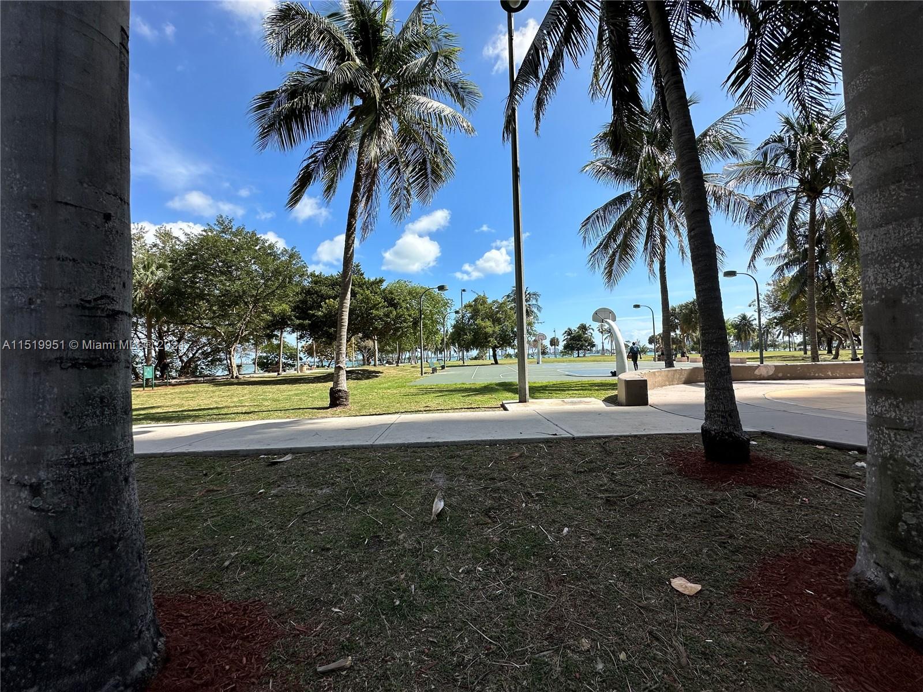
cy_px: 346
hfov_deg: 102.1
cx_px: 462
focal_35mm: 14
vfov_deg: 85.7
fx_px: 373
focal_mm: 2.22
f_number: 2.2
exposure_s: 1/1855
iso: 50
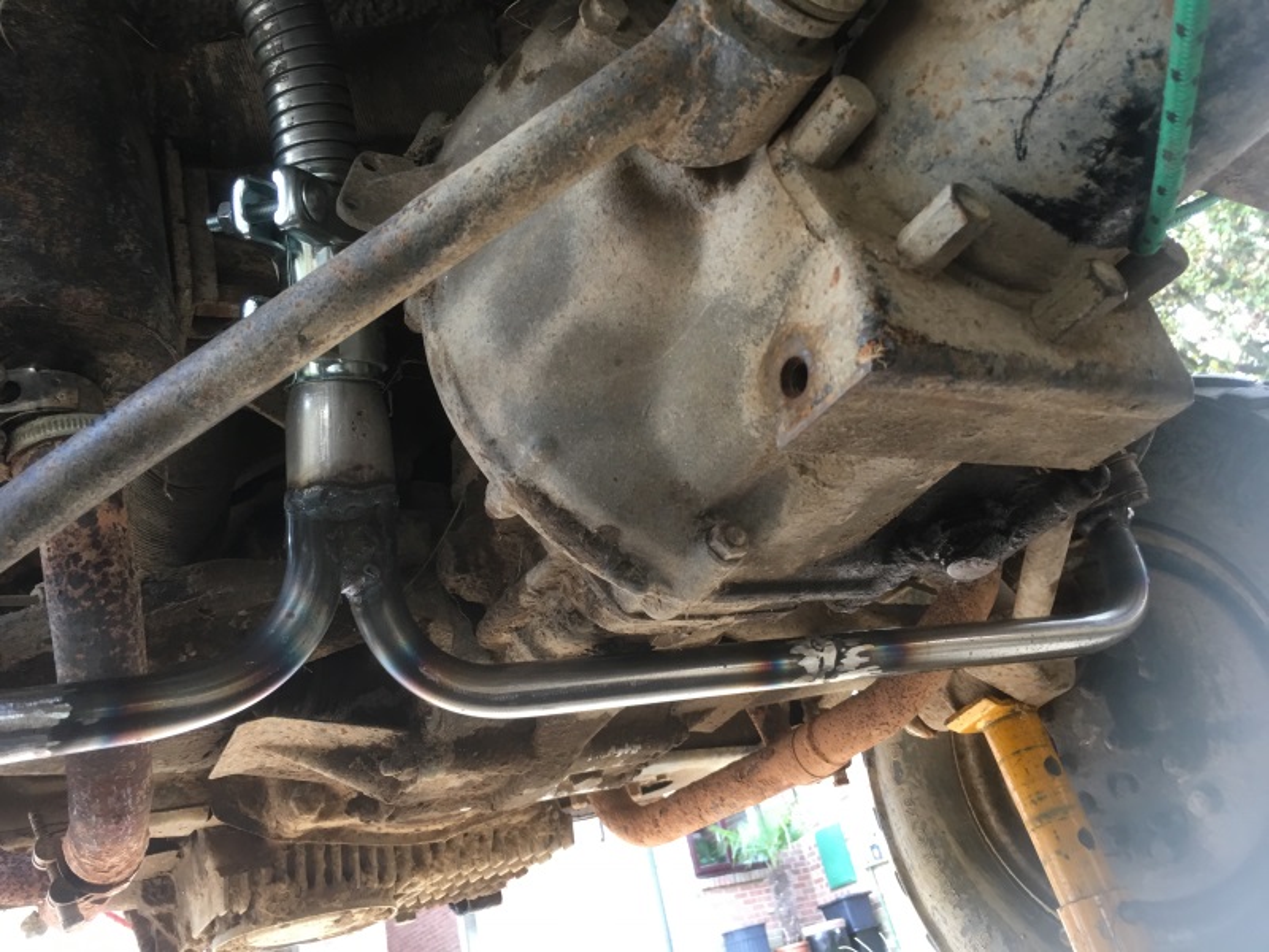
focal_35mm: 29
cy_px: 476
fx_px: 1063
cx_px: 634
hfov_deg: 61.7
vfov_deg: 48.2
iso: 50
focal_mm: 4.15
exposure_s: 1/17
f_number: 2.2
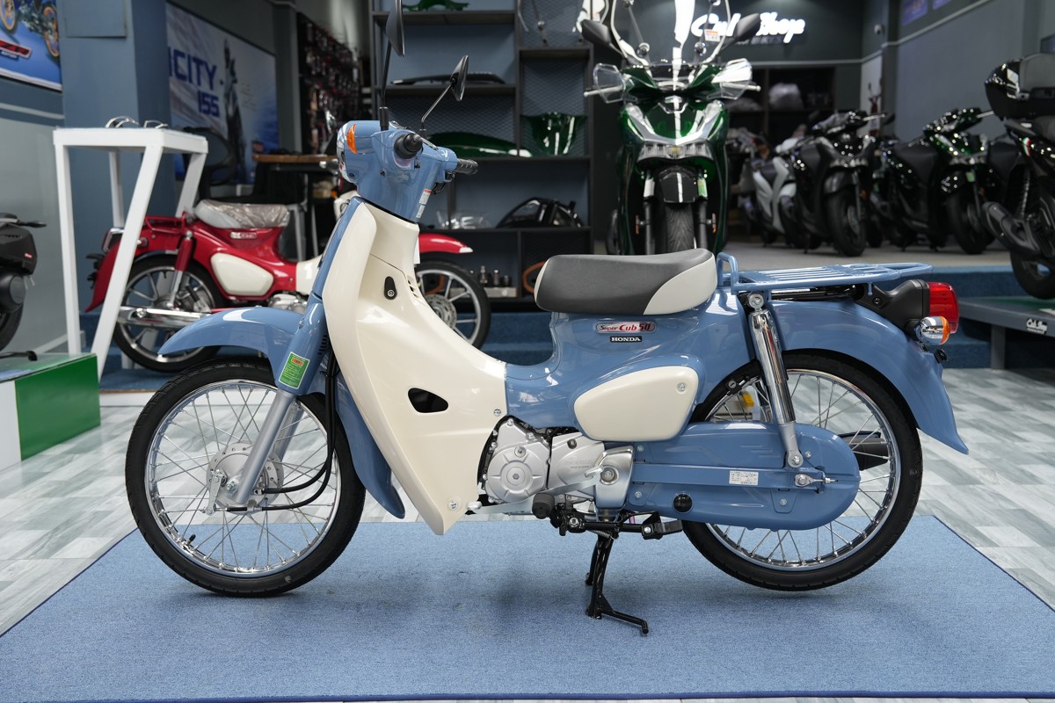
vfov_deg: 35.1
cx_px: 528
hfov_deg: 50.7
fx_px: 1114
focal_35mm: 38
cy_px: 352
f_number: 4
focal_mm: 38
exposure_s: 1/160
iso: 640
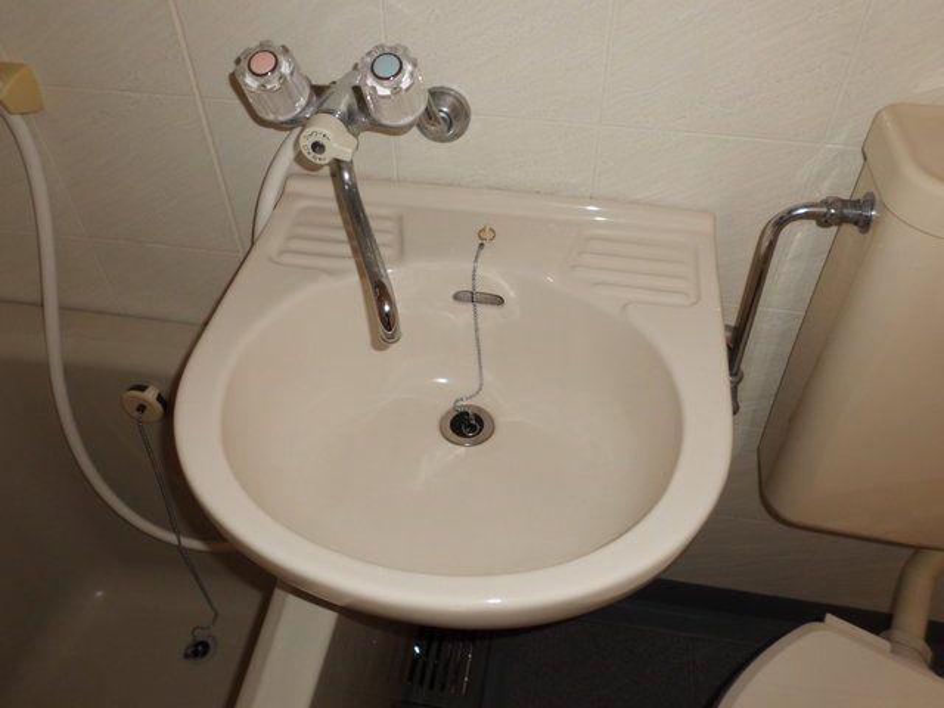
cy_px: 354
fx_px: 709
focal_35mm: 26
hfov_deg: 67.3
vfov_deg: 53.1
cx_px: 472
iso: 64
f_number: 3.2
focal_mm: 4.6
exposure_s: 1/60
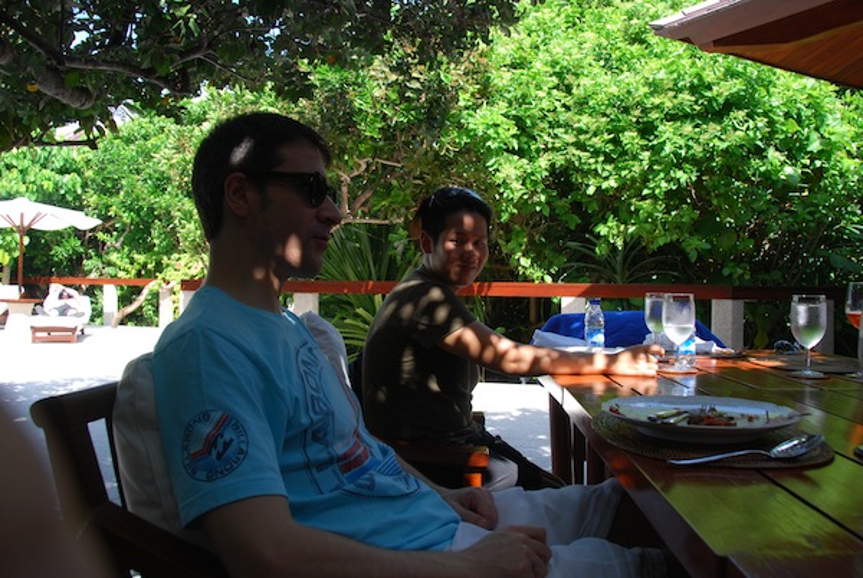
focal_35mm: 30
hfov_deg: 61.9
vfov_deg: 43.7
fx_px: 720
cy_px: 289
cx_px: 432
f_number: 5.6
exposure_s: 1/125
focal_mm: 20
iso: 180
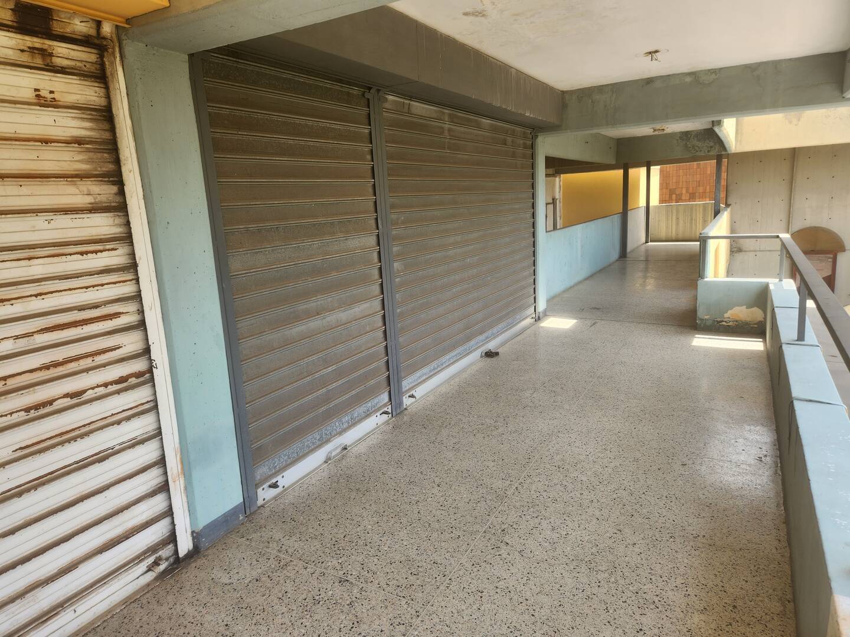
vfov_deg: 58.9
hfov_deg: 73.9
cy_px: 318
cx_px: 425
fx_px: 565
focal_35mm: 23
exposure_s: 1/246
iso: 20
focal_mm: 5.4
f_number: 1.8
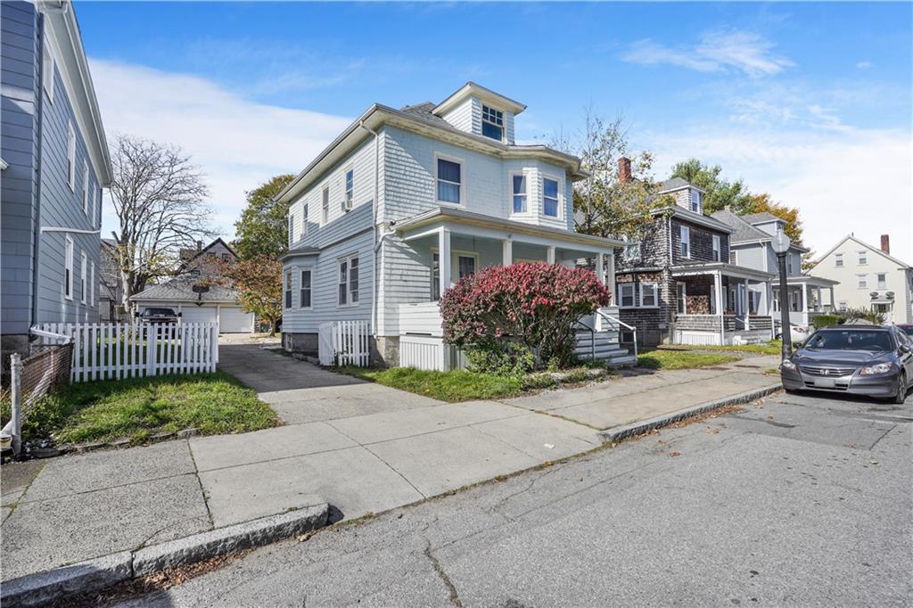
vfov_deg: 73.7
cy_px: 304
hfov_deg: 96.8
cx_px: 456
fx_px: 406
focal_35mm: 16
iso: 100
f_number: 10
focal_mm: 16
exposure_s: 1/160
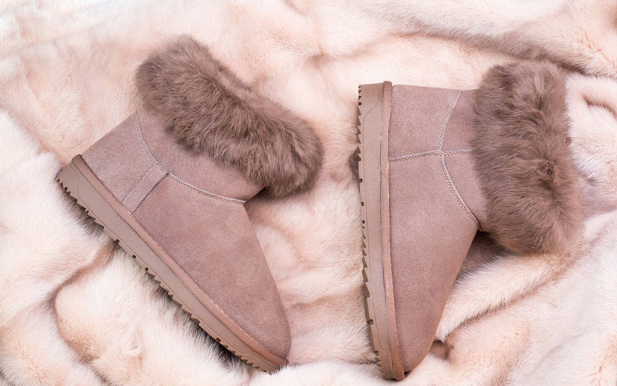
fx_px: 1043
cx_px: 305
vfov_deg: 21.0
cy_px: 192
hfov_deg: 33.0
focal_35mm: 62
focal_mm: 60
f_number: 7.1
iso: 100
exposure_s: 1/160
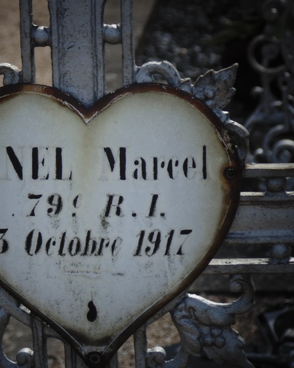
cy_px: 187
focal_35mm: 269
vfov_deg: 7.2
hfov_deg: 5.7
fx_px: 2928
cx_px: 103
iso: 80
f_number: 5.4
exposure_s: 1/320
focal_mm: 34.2
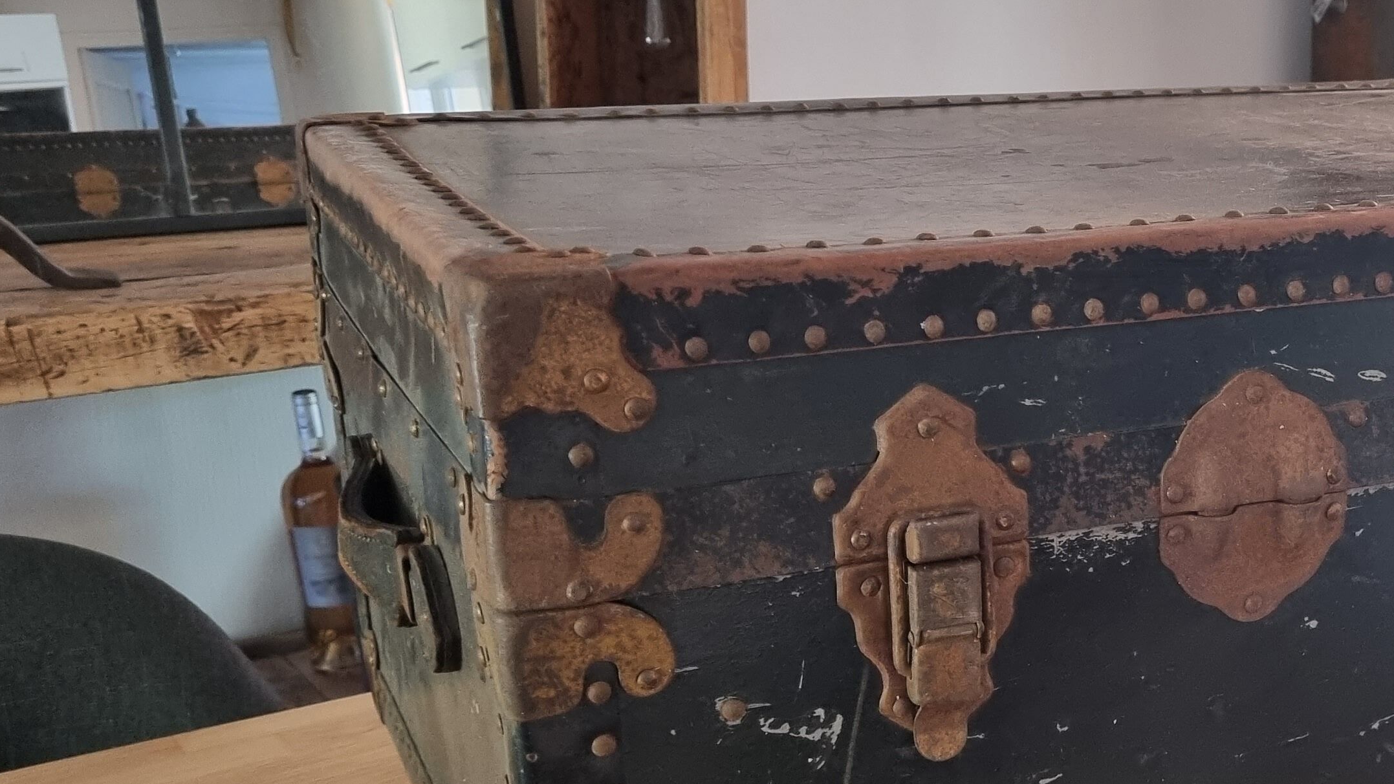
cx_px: 1236
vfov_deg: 22.5
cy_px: 550
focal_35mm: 53
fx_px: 1959
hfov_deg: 36.9
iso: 500
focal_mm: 5.4
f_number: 1.8
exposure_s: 1/50
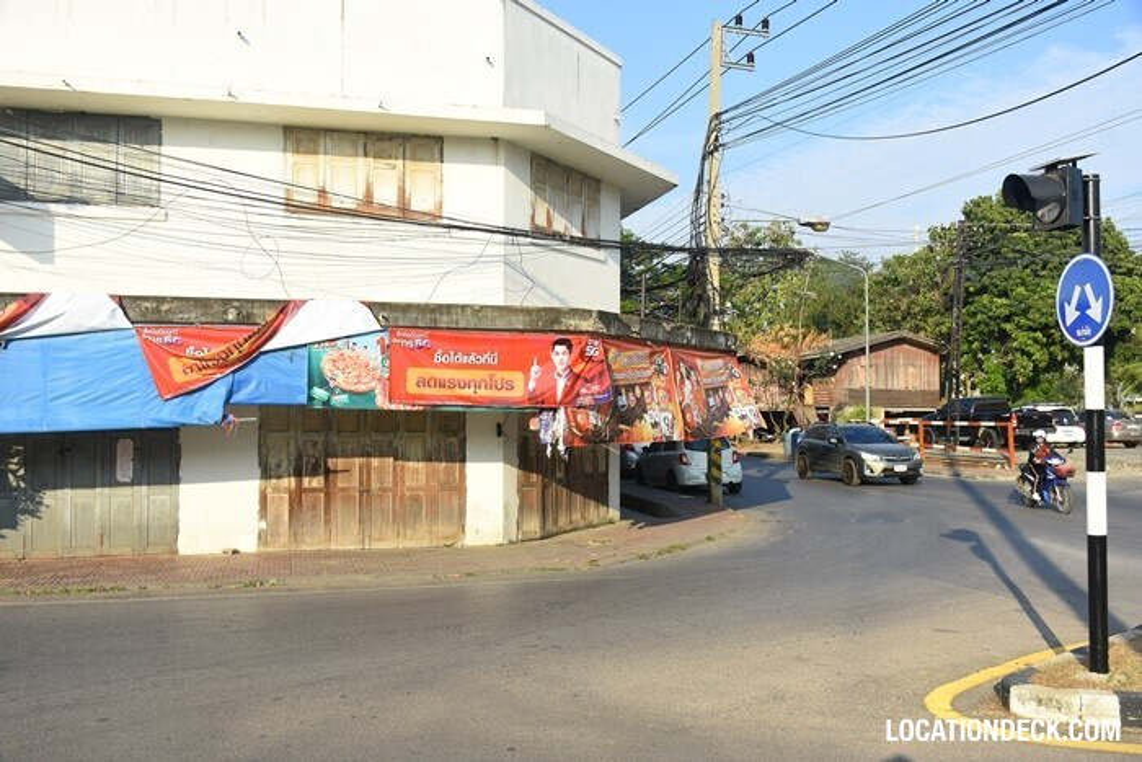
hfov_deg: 57.2
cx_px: 571
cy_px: 381
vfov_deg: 40.0
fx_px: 1047
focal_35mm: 33
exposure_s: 1/250
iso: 100
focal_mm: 22
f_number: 6.3
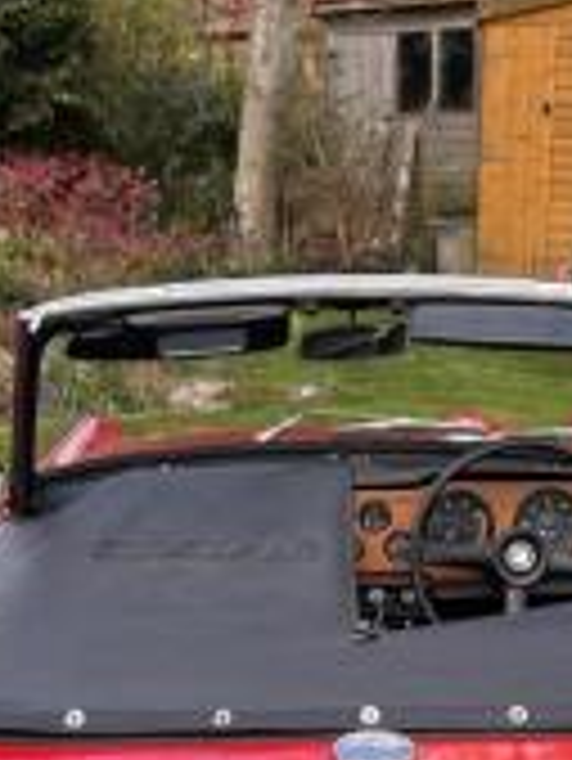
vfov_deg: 21.4
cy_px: 1005
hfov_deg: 18.0
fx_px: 1804
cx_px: 374
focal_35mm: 82
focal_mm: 5.7
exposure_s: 1/758
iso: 50
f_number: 1.5
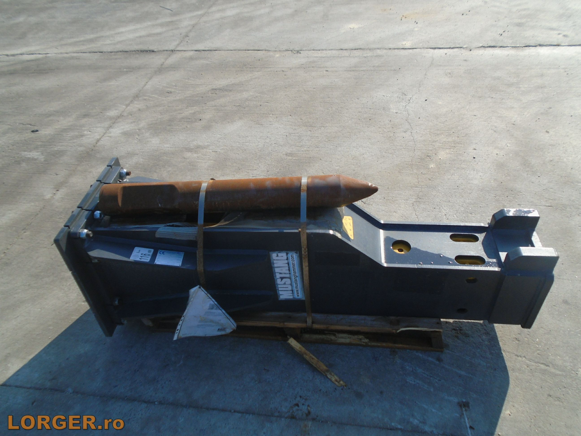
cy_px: 218
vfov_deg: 53.1
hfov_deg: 67.3
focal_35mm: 26
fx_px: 436
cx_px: 290
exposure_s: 1/800
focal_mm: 4.6
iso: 100
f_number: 3.2
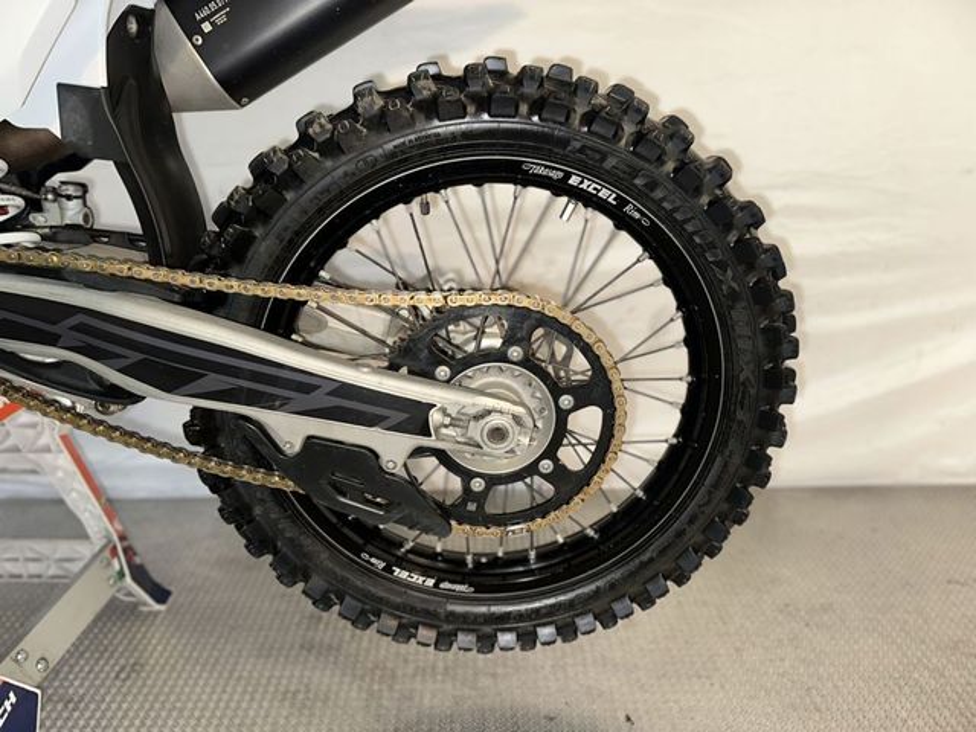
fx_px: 677
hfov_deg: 71.6
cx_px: 488
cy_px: 366
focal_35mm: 24
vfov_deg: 56.8
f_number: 1.78
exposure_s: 1/24
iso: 64
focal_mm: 6.86
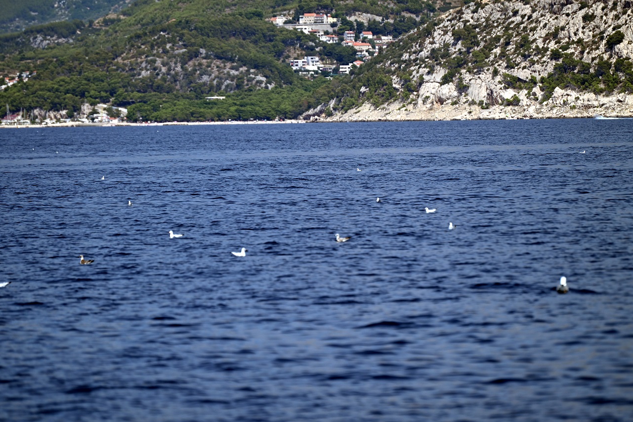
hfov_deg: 7.5
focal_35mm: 275
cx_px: 321
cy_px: 211
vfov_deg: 5.0
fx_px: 4836
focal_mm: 270
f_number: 5.6
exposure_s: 1/1000
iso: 160
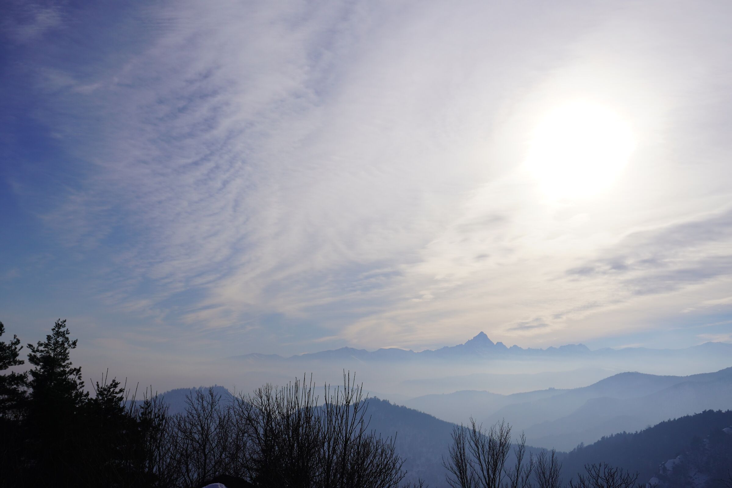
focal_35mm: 33
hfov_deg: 57.2
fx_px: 671
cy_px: 244
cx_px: 366
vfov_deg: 40.0
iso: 100
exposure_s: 1/3200
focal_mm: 22
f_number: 5.6
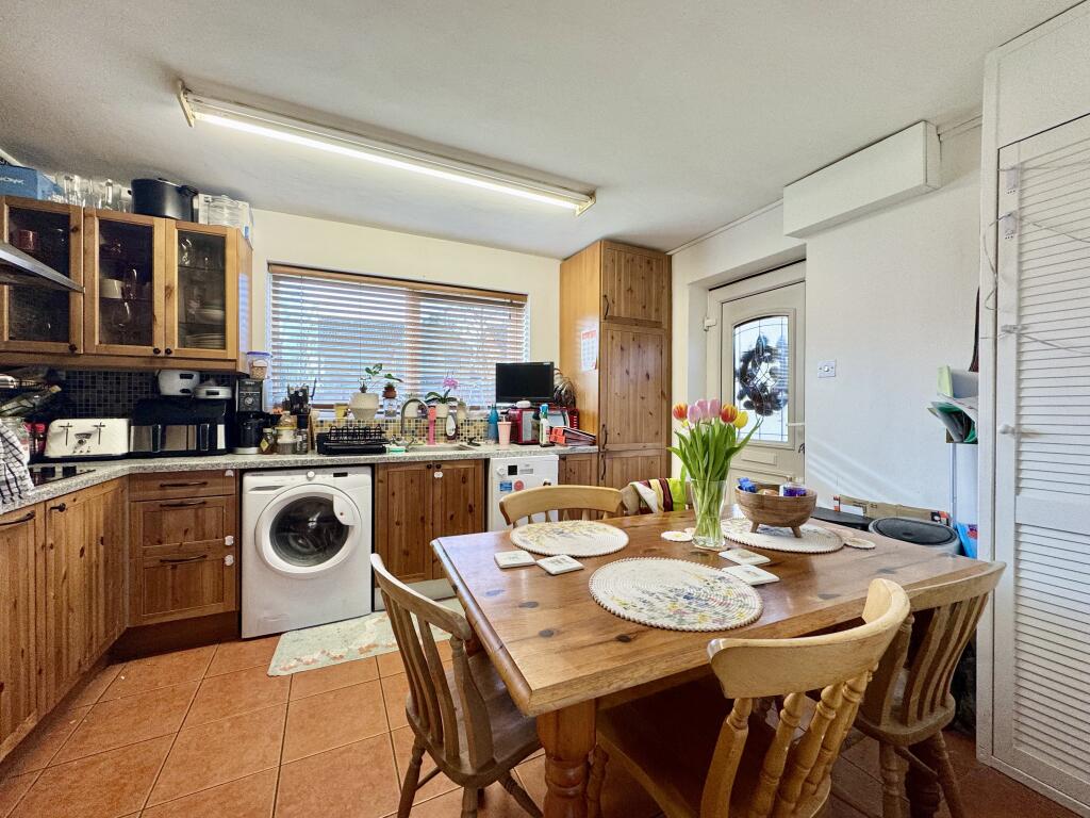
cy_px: 409
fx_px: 441
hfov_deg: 102.1
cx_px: 545
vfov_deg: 85.7
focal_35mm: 14
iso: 125
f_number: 2.2
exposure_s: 1/100
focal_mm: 2.22
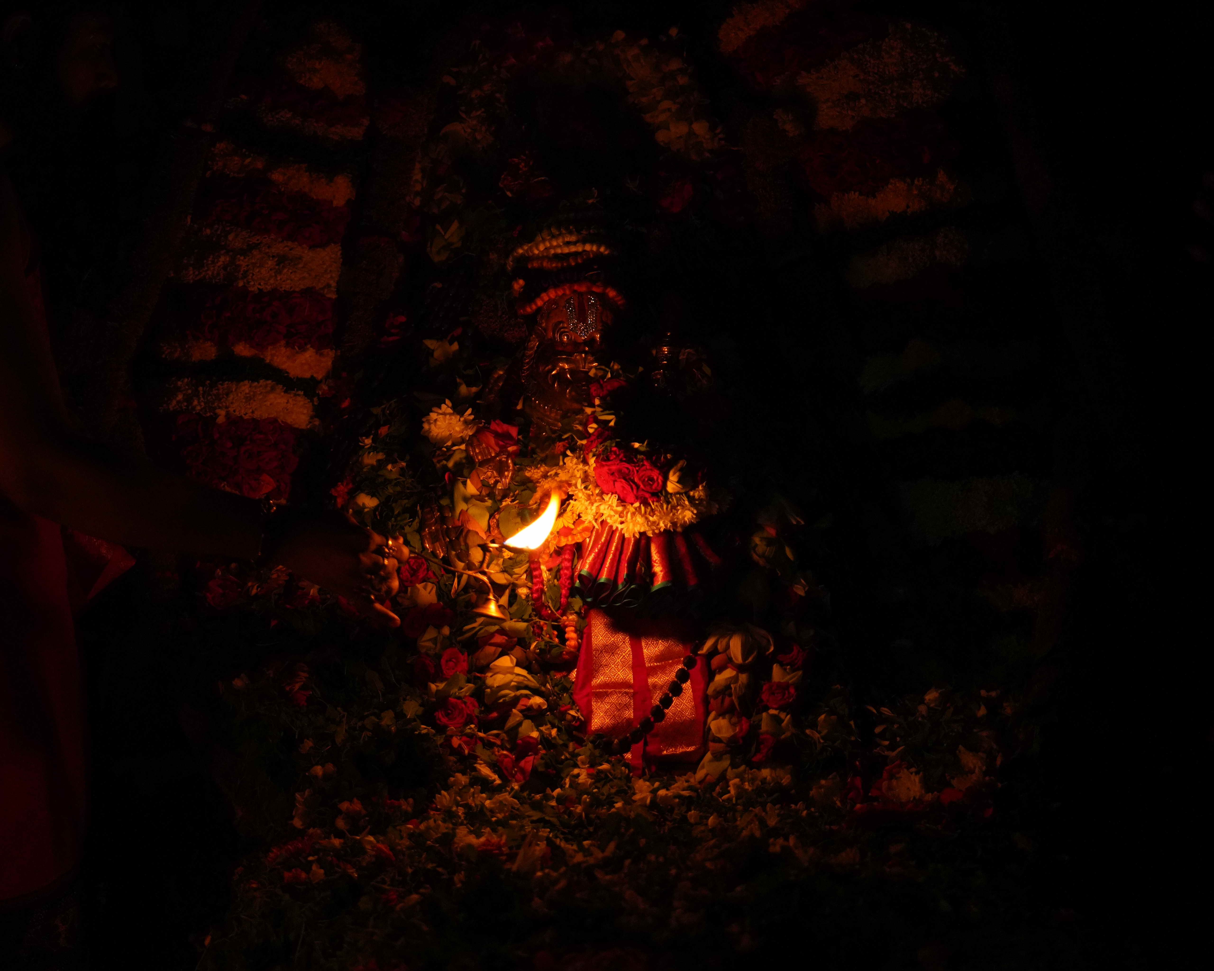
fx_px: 3665
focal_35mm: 102
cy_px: 420
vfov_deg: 15.1
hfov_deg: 18.7
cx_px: 366
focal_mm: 70
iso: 4000
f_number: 2.8
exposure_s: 1/160
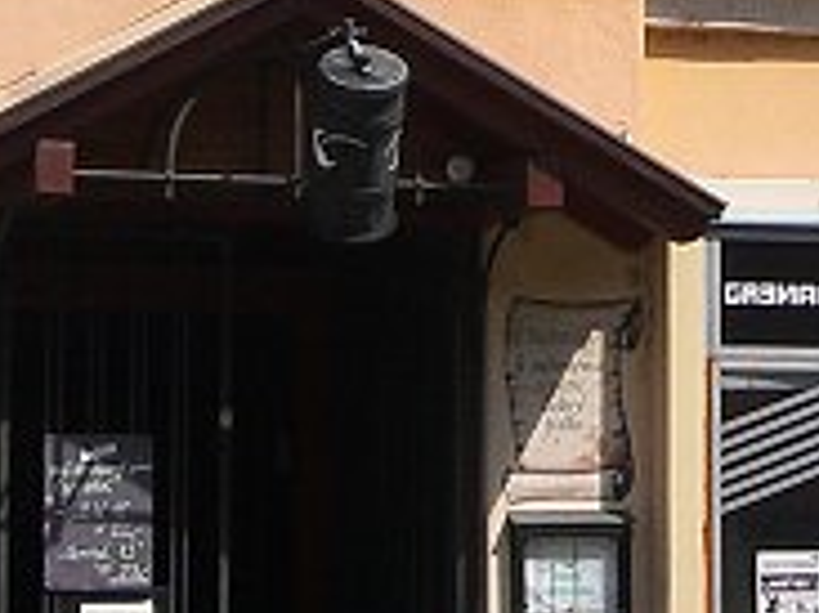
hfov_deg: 11.7
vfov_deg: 8.8
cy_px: -206
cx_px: 917
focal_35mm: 166
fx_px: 3925
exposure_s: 1/640
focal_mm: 6.3
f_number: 4.4
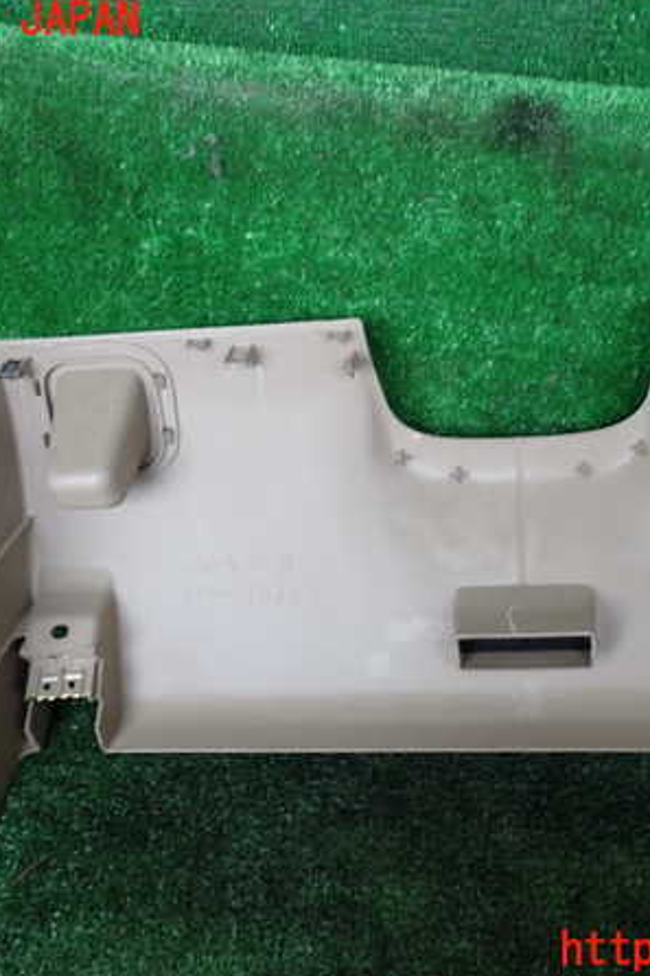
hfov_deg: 31.8
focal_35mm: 42
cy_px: 486
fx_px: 1138
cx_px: 398
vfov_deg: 46.4
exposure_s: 1/50
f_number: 2.3
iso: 200
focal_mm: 5.4
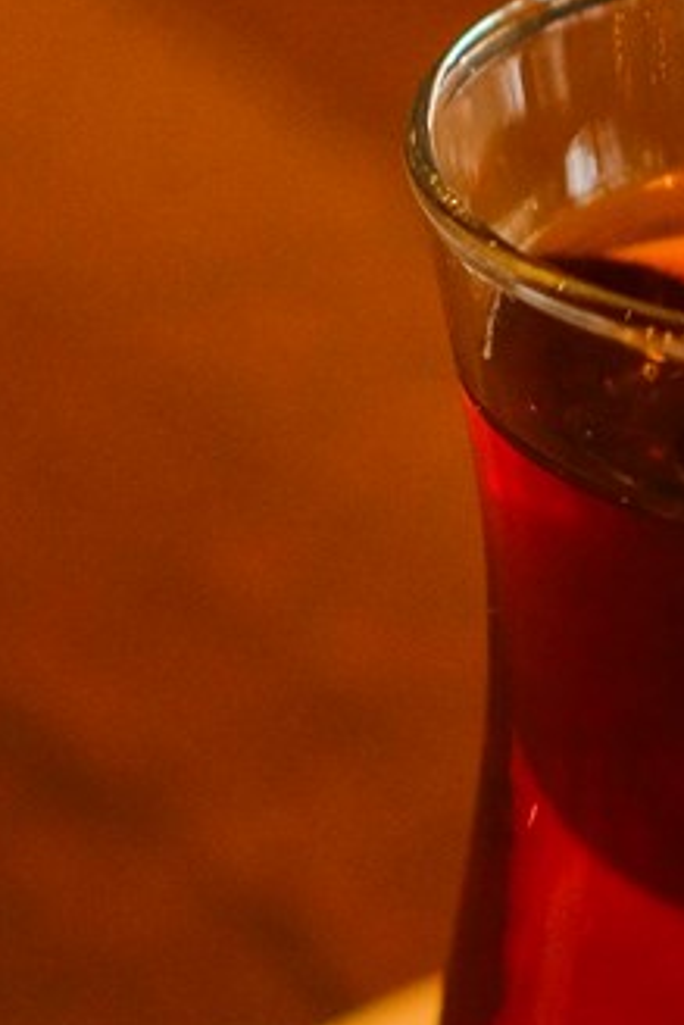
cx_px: 825
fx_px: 10932
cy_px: 553
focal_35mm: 384
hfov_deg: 3.6
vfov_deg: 5.4
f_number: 2.2
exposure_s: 1/160
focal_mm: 56
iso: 800
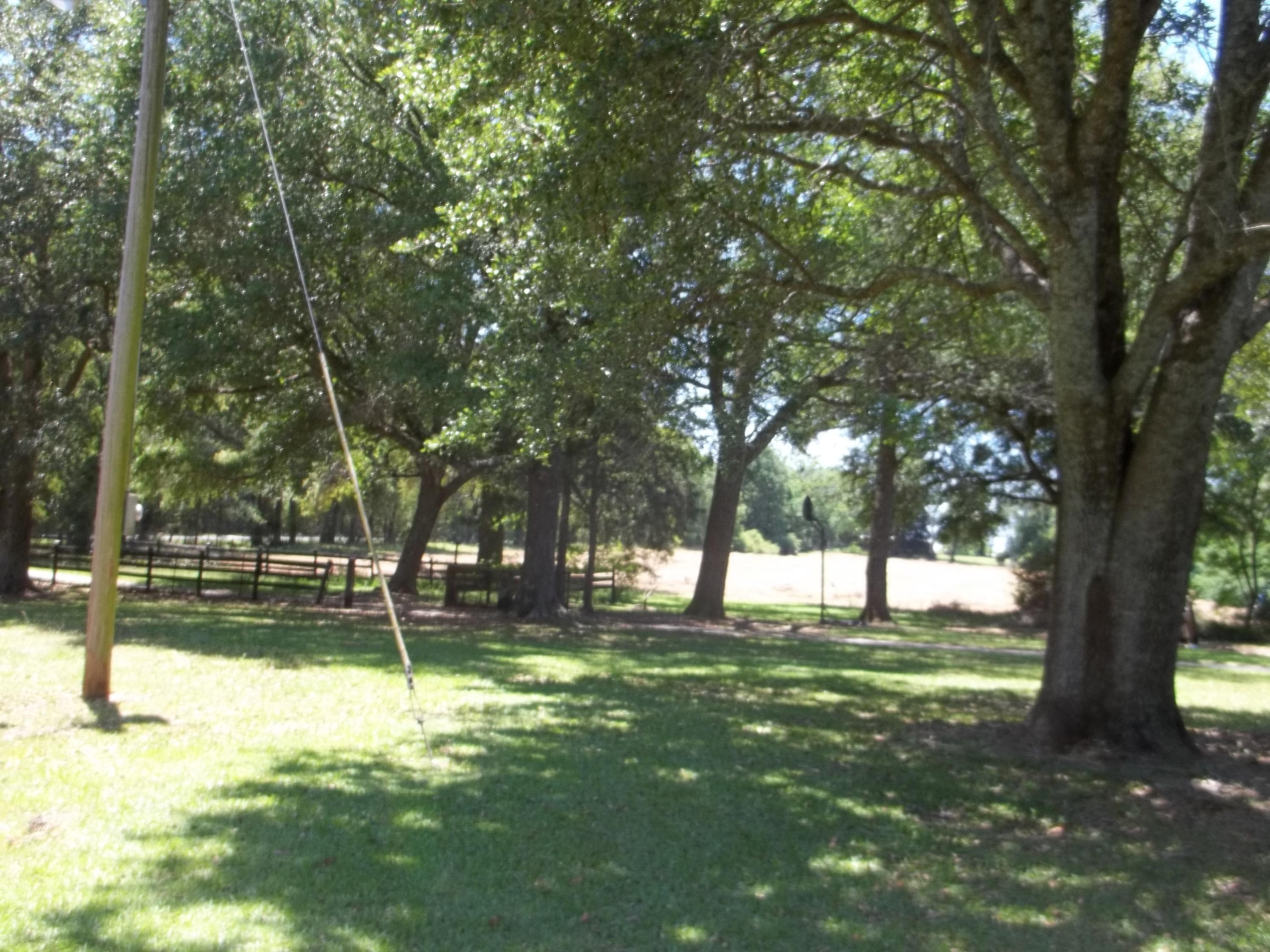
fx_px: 1211
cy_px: 476
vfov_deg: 42.9
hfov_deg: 55.4
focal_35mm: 33
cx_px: 635
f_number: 3.3
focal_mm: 5.9
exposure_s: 1/160
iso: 64
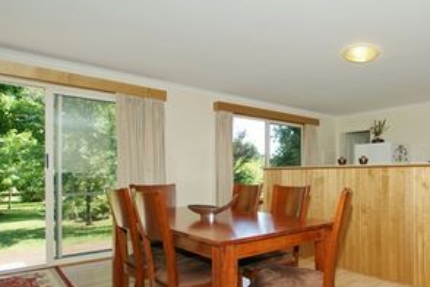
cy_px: 197
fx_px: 287
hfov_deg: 70.2
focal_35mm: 24
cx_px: 307
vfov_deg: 51.9
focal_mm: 10
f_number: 4
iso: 200
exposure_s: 1/160
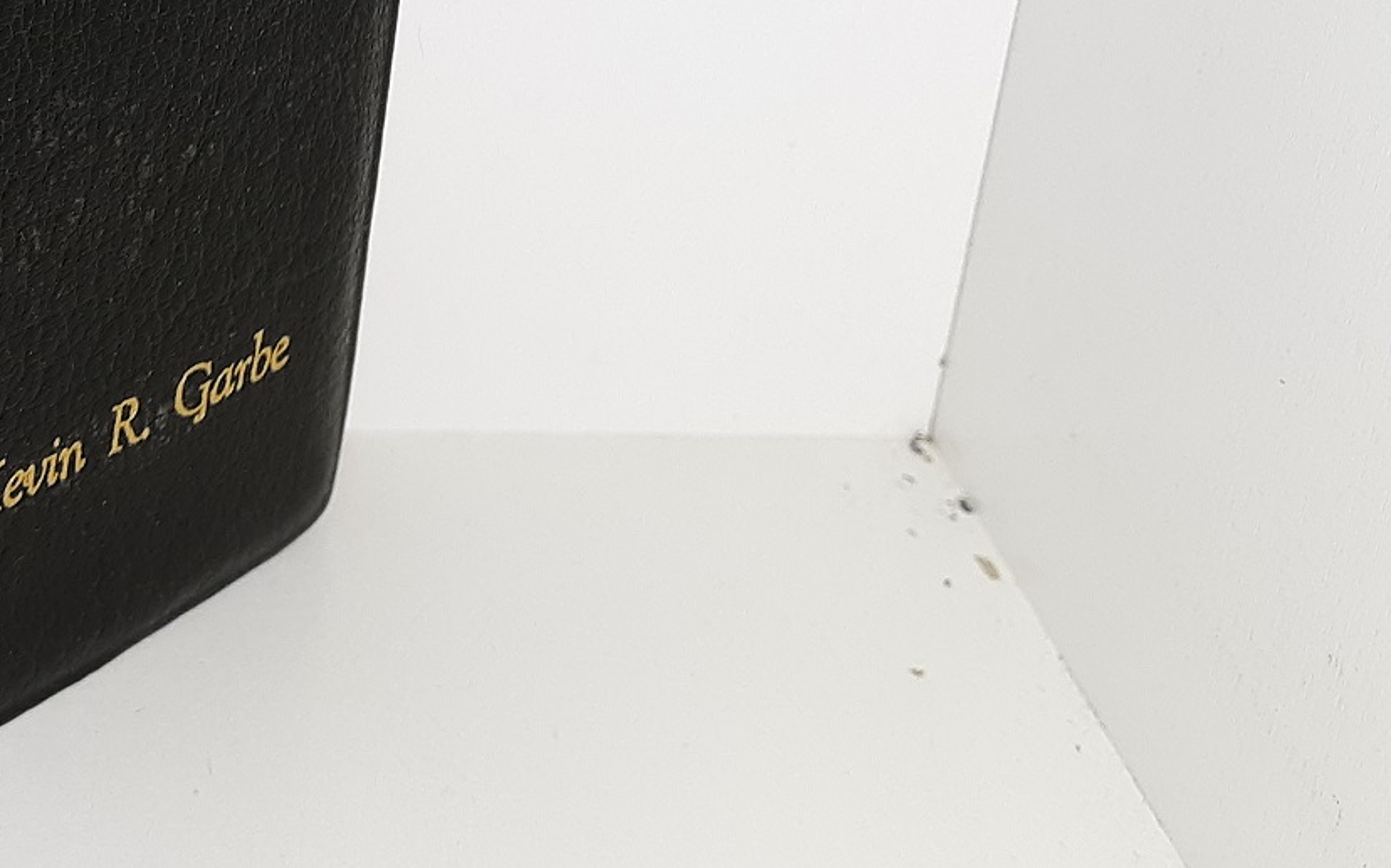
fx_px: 2805
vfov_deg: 17.2
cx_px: -97
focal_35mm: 74
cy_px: -15
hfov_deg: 26.0
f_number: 1.7
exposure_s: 1/138
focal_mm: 3.7
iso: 40
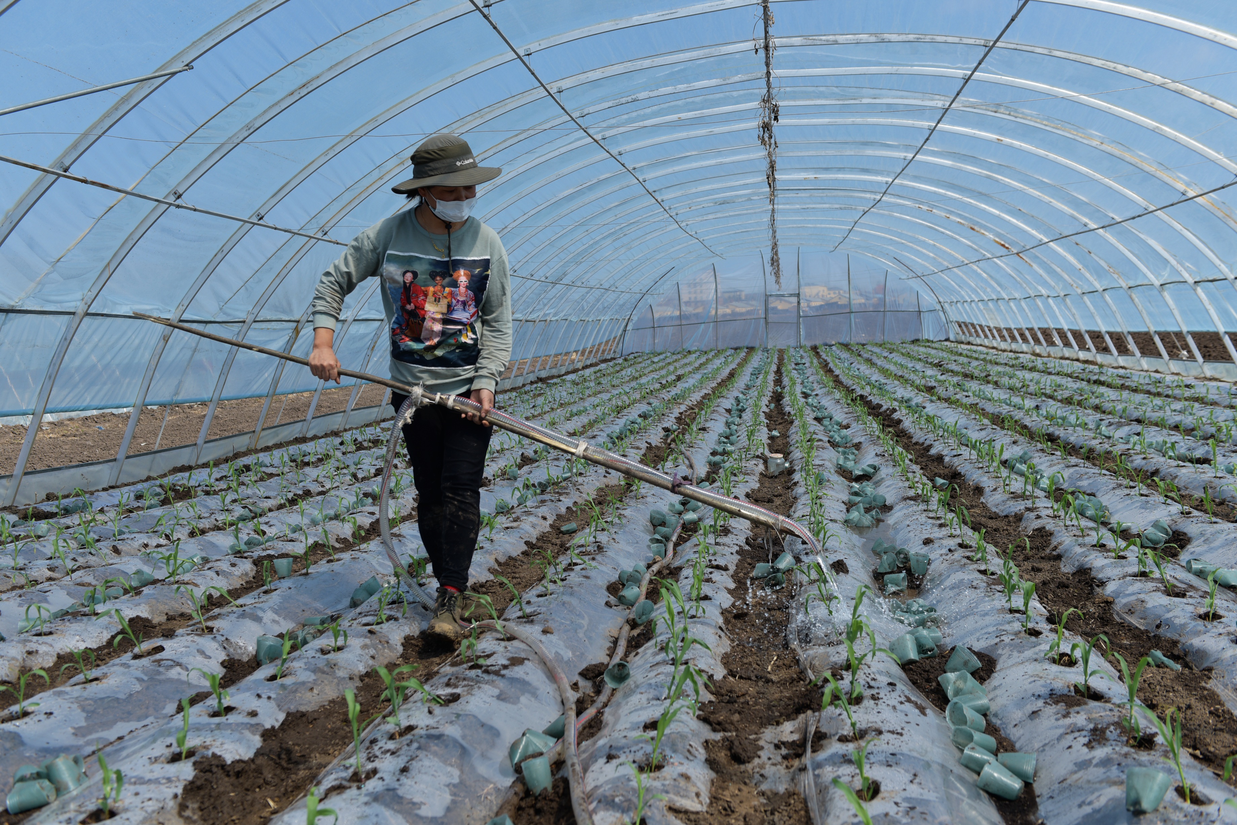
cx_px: 618
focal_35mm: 35
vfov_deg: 37.9
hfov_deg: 54.4
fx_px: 1203
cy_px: 412
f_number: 5
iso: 64
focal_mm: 35
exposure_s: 1/400
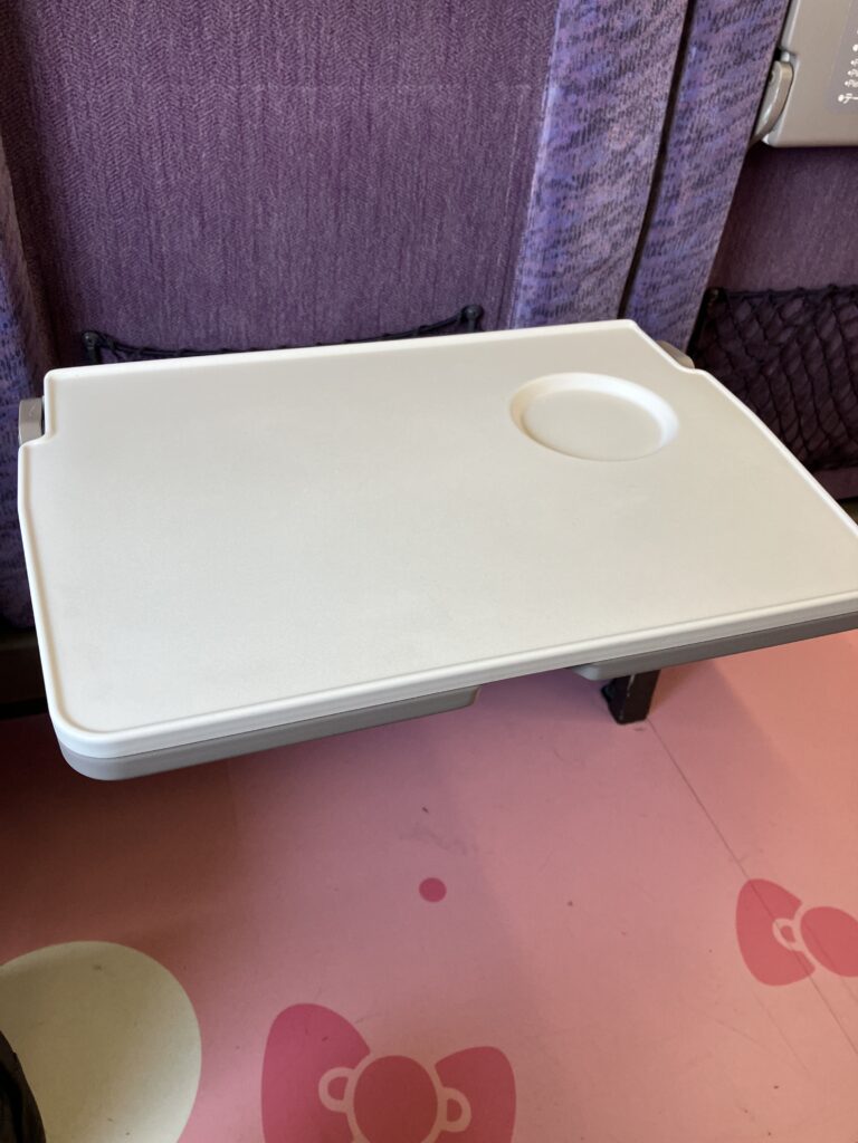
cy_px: 572
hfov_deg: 49.7
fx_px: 925
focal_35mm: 28
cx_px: 429
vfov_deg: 63.4
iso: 64
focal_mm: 3.99
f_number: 1.8
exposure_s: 1/120
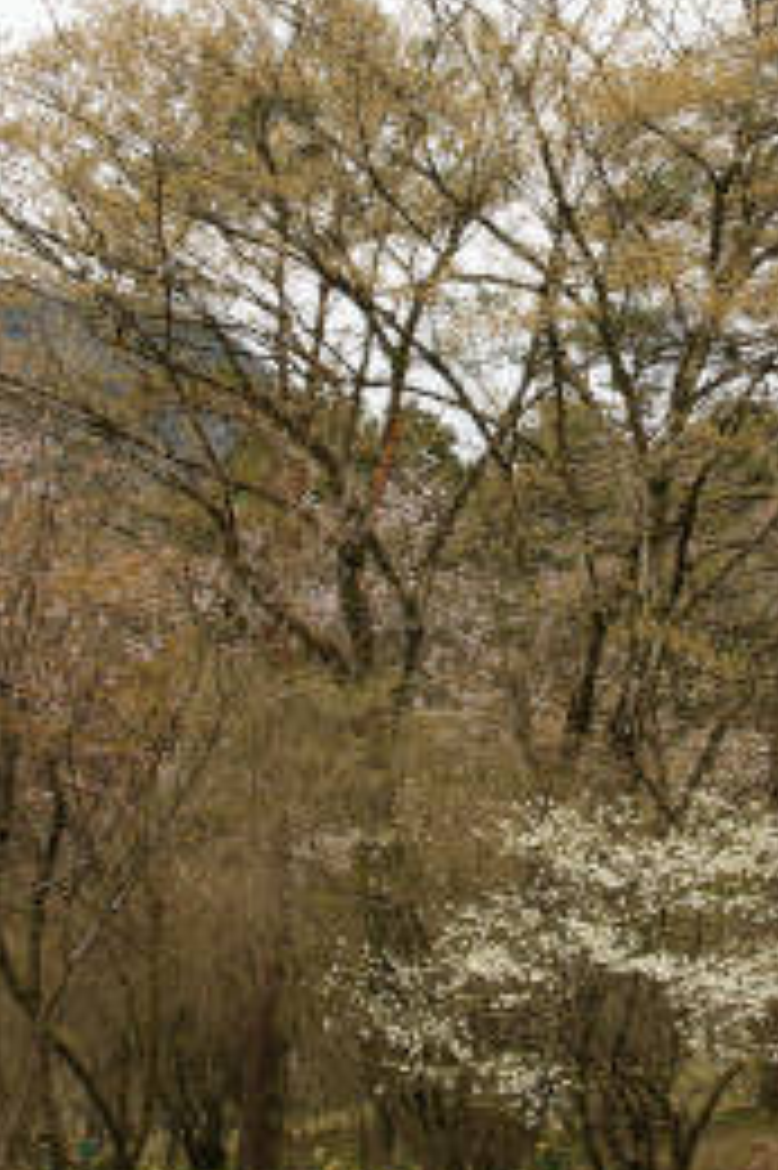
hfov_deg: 22.0
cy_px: 410
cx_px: 607
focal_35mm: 61
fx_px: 1980
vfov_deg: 32.7
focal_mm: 22
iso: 200
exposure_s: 1/160
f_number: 9
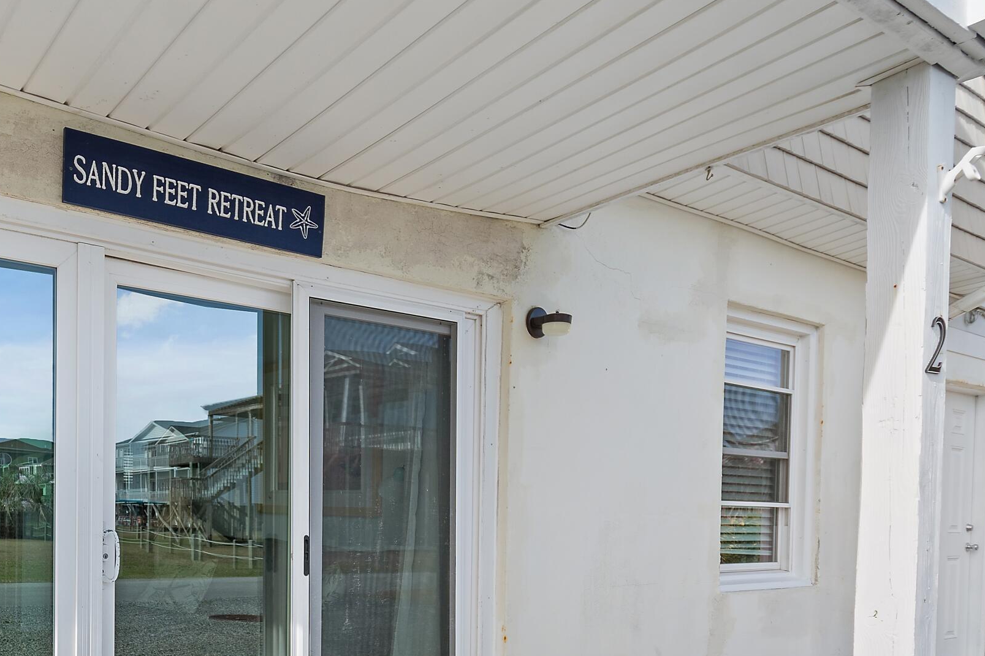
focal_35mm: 28
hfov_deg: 61.7
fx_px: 766
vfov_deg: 44.4
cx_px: 244
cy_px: 511
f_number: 5.6
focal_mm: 10
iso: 100
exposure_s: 1/125
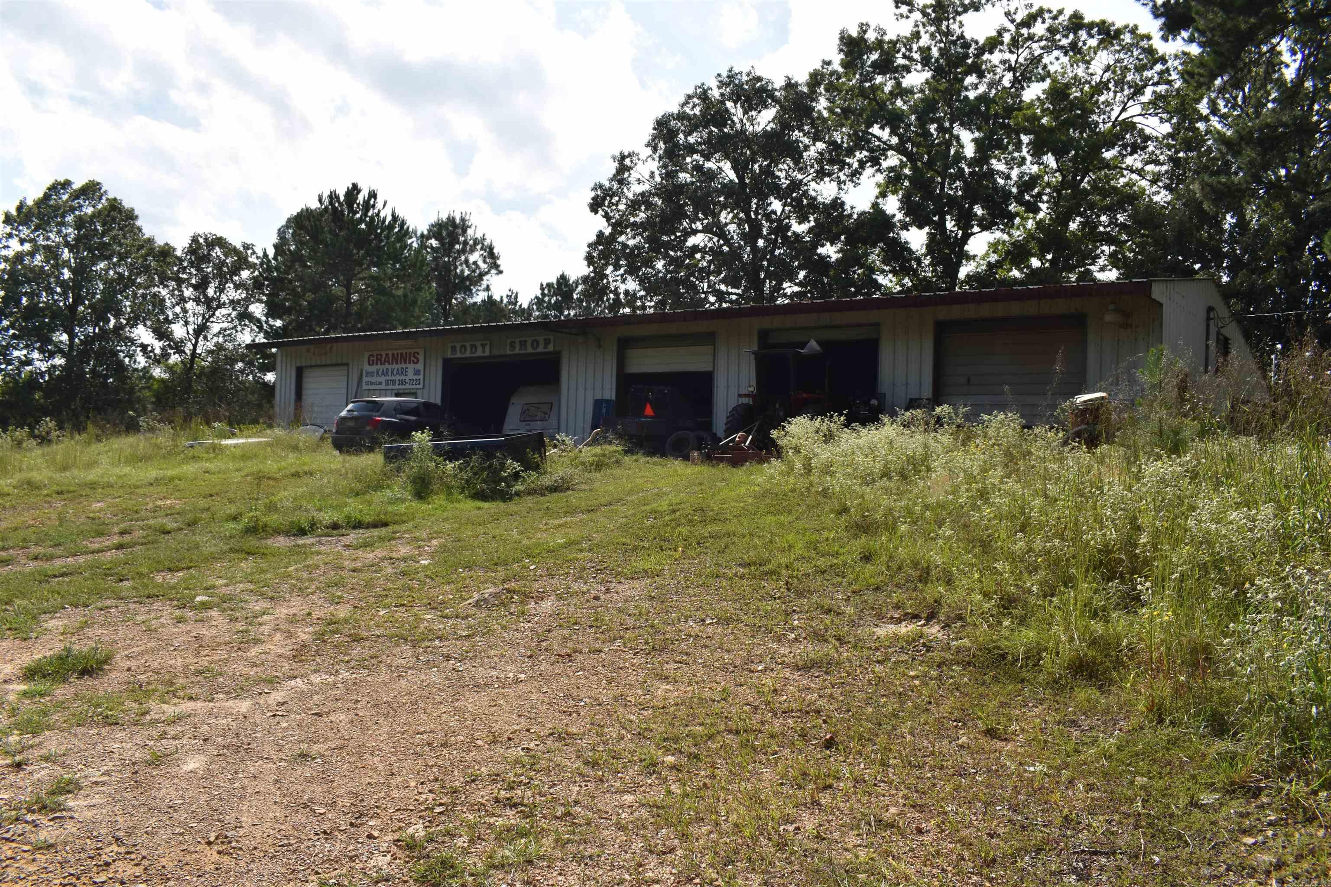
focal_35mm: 27
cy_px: 444
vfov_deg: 47.9
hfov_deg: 67.4
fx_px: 998
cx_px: 666
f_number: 9
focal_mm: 18
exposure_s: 1/320
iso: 100
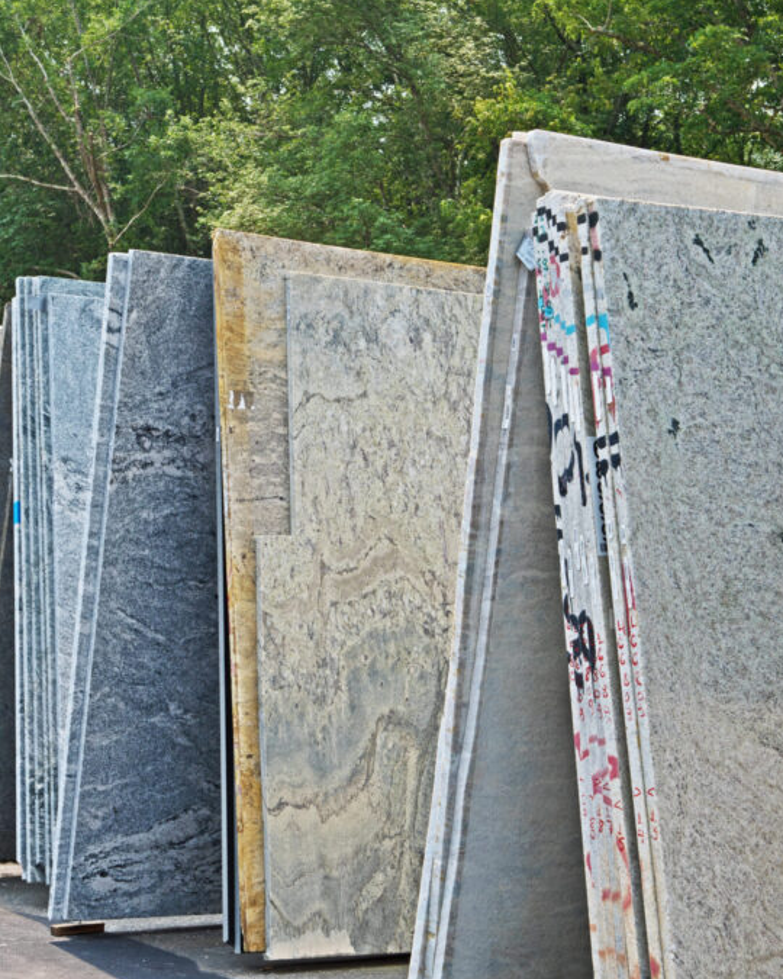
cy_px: 491
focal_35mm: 75
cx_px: 325
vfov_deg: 25.5
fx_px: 2164
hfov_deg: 20.5
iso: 100
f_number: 10
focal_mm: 35
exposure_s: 1/200
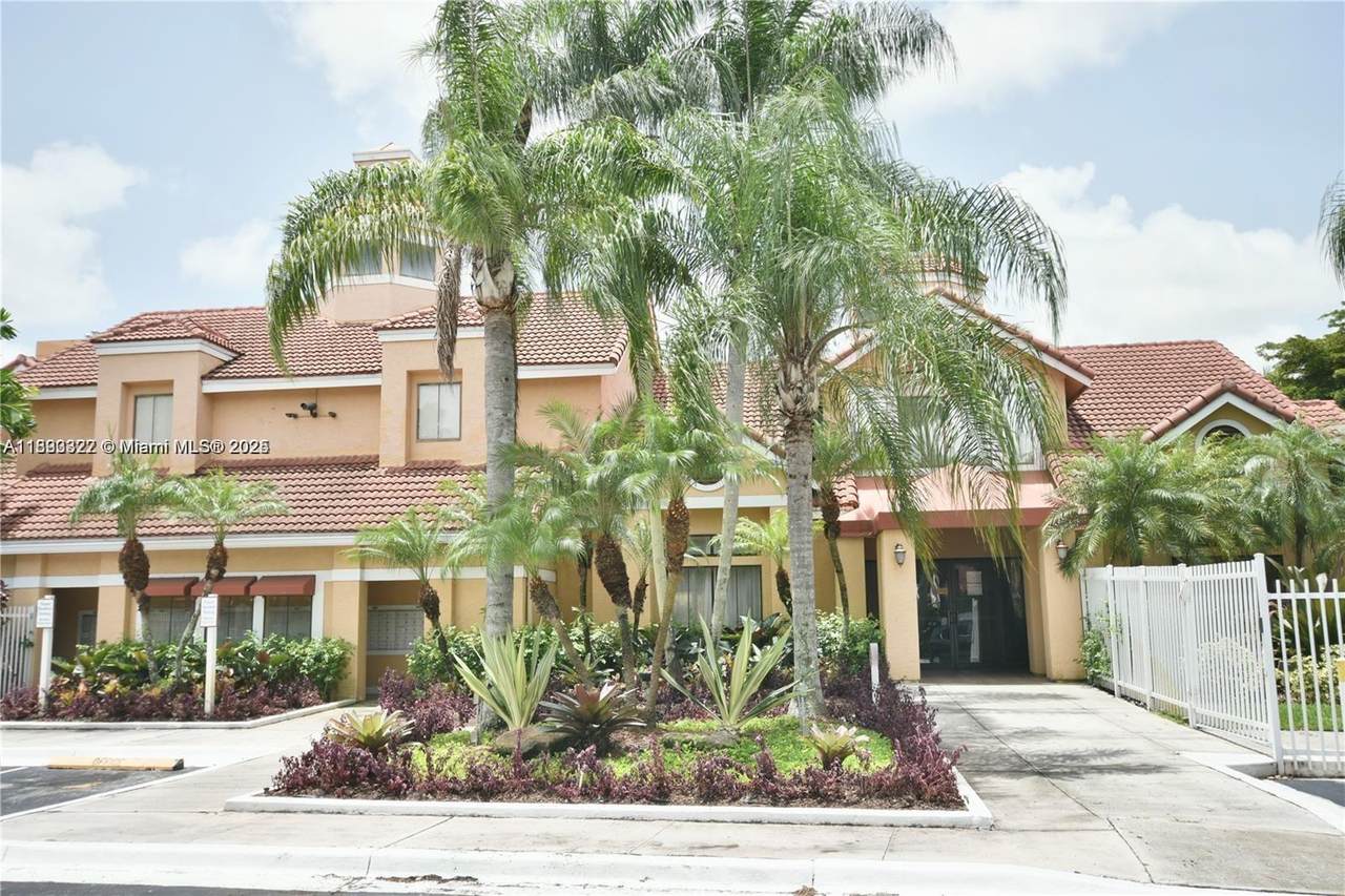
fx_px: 1121
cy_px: 448
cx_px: 672
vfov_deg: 43.6
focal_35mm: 30
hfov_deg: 61.9
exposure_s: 1/250
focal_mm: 20
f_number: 8
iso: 160
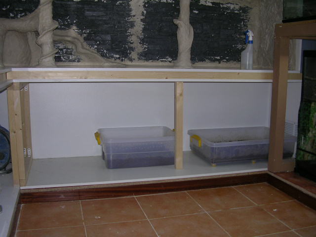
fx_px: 347
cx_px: 158
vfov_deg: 37.7
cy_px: 118
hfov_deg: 49.0
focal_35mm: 38
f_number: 2.8
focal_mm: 5.8
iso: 50
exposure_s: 1/60.1
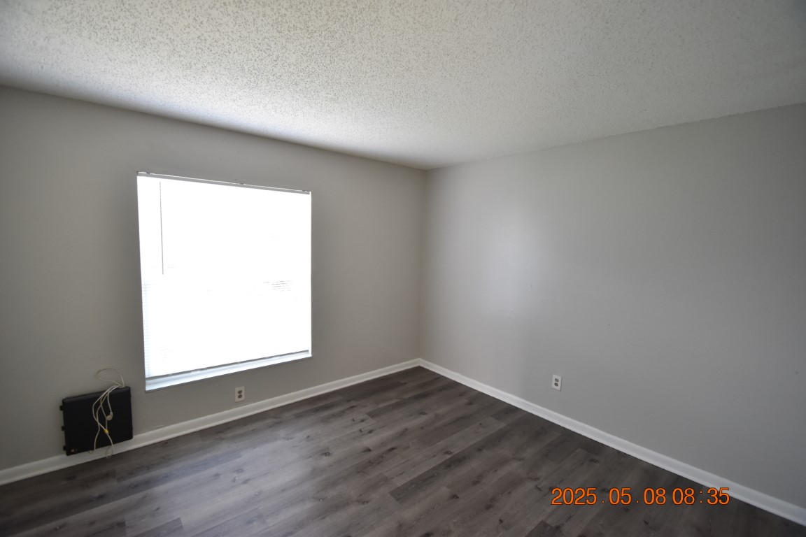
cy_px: 268
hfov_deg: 100.4
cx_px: 403
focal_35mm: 15
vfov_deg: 77.3
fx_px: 336
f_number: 4
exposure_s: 1/60
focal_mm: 10
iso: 800
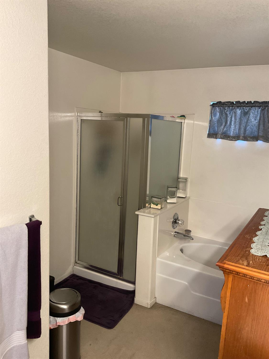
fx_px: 300
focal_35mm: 29
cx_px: 134
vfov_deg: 61.7
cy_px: 180
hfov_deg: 48.2
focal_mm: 3
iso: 80
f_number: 1.8
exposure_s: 1/60
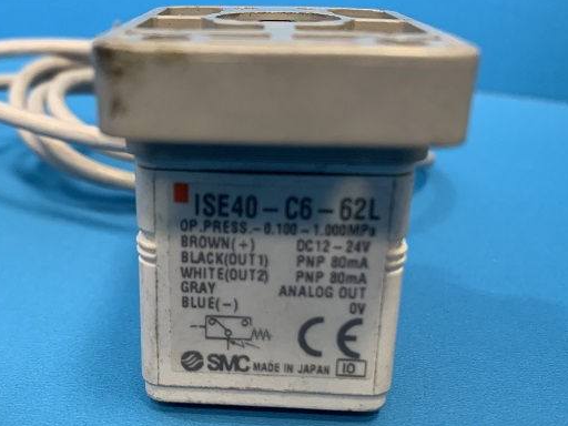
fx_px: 673
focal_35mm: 41
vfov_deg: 35.1
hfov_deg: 45.5
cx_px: 222
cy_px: 241
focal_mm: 4.25
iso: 400
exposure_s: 1/50
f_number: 1.8
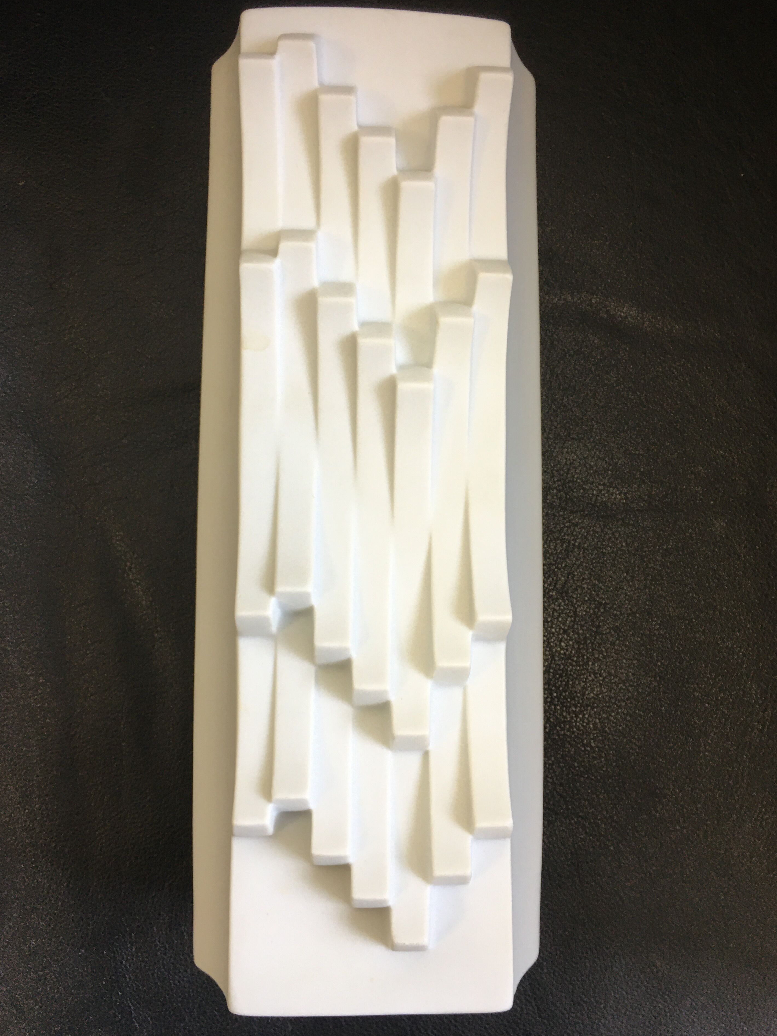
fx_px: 928
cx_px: 397
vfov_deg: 58.3
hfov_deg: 45.4
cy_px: 502
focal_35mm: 31
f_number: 2.2
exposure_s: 1/30
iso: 32
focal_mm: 4.15
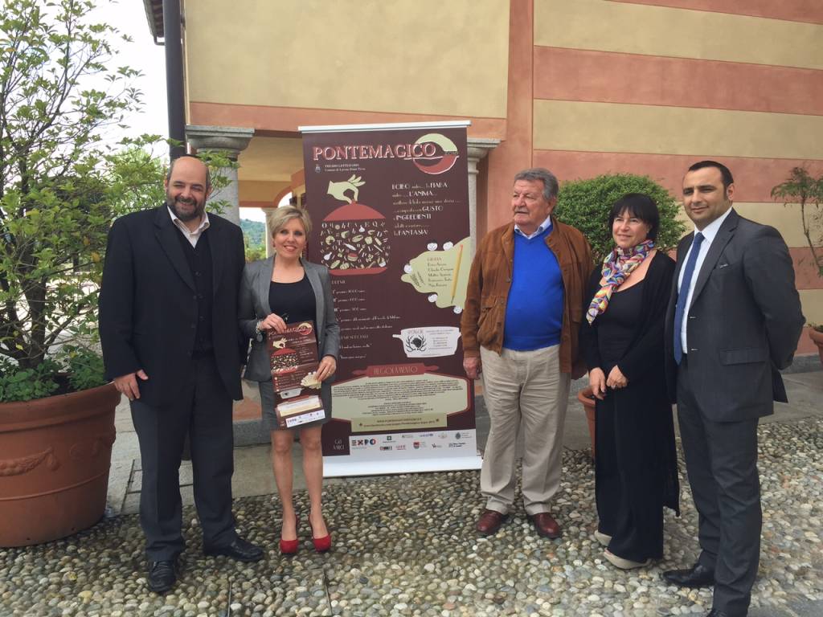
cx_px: 412
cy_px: 308
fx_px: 689
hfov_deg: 61.7
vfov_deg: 48.2
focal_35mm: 29
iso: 32
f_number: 2.2
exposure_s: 1/520
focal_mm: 4.15
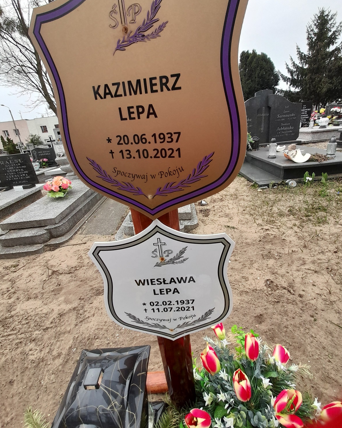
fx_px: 177
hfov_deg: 88.0
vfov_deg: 100.4
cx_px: 174
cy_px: 195
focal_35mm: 14
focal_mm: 1.42
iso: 40
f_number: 2.2
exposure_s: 1/347
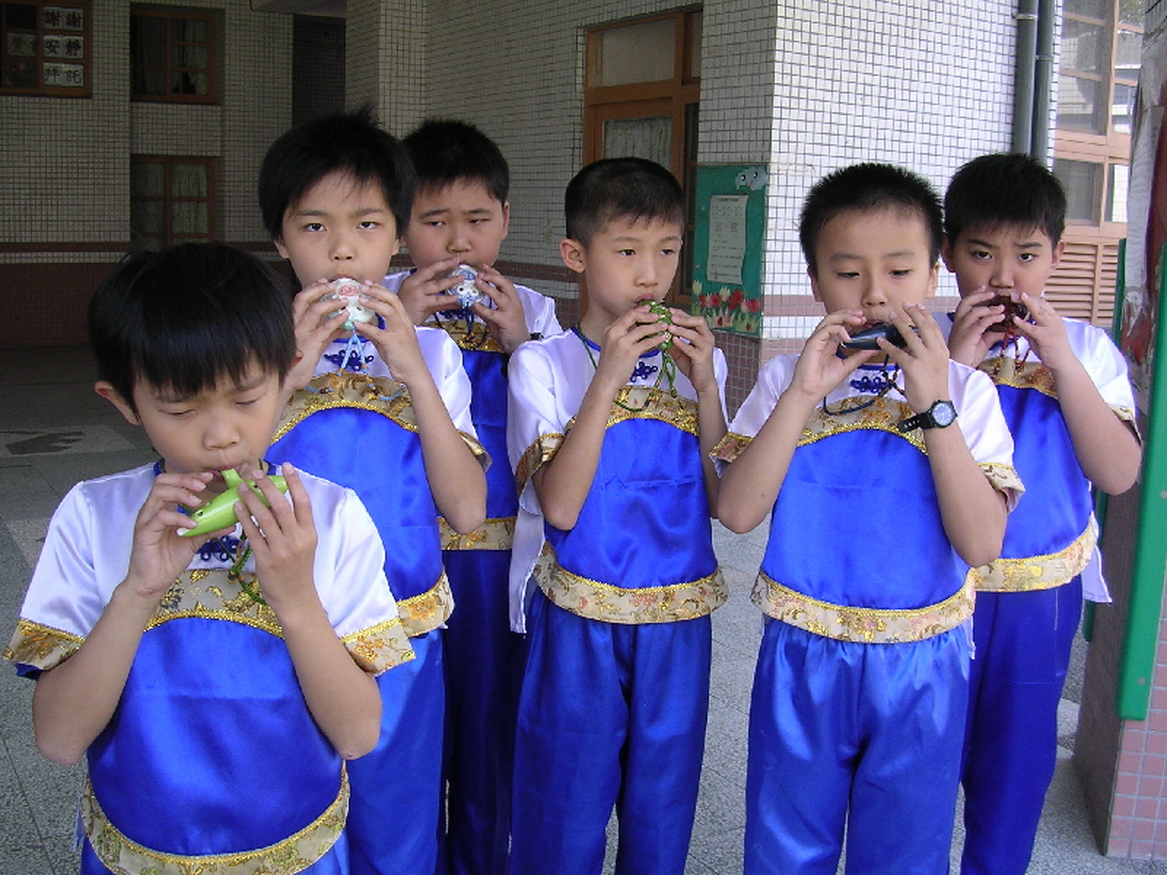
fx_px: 1281
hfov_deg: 49.0
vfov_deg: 37.7
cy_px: 438
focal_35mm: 38
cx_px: 584
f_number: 2.8
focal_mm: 5.8
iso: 100
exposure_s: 1/94.2
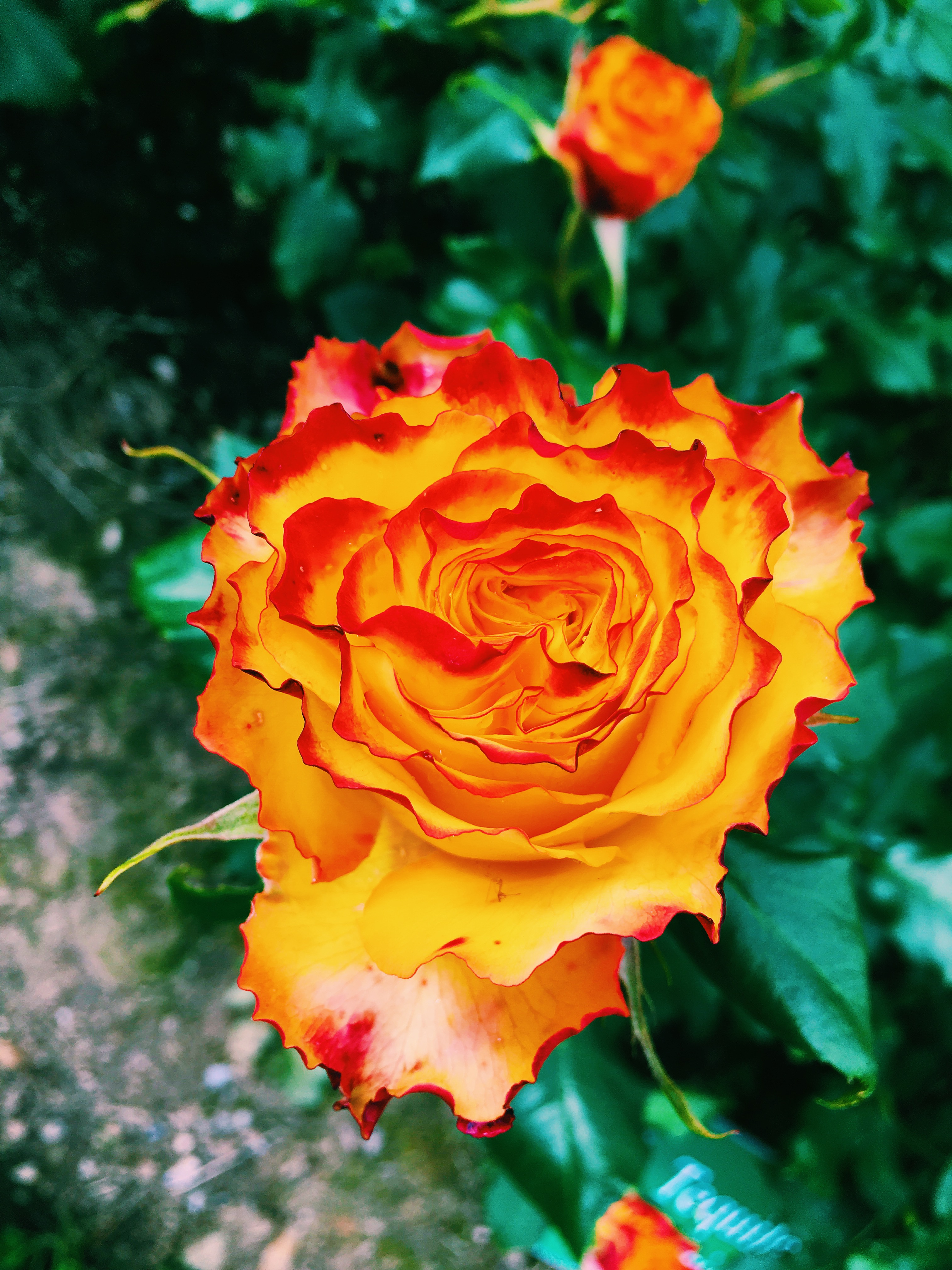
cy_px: 635
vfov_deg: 61.7
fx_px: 1063
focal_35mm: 29
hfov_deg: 48.2
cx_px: 476
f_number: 2.2
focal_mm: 4.15
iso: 25
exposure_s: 1/256
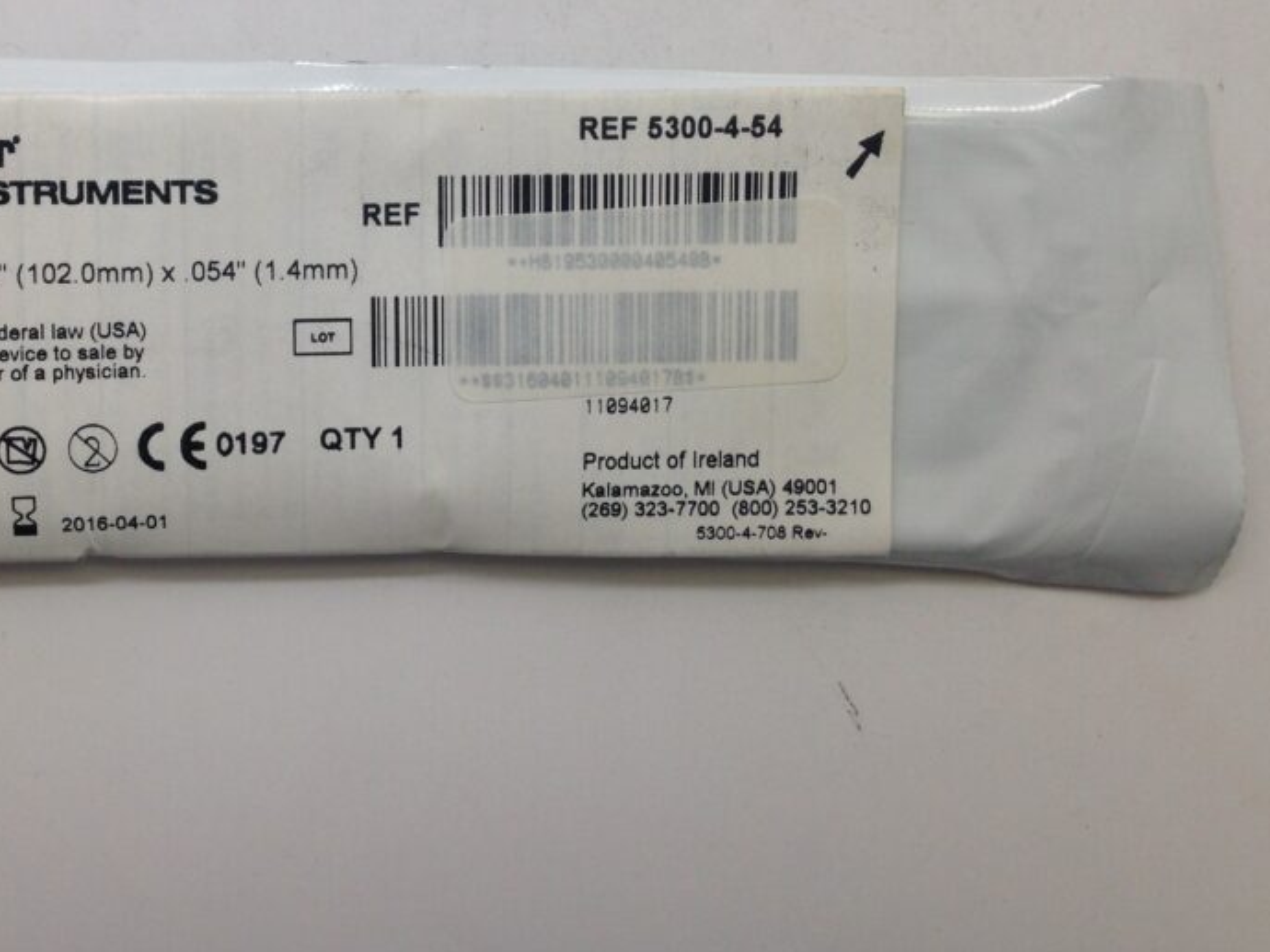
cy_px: 249
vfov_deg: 29.2
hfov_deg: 38.2
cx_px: 370
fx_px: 1797
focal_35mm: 49
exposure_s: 1/60
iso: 50
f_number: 2.4
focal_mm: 4.12
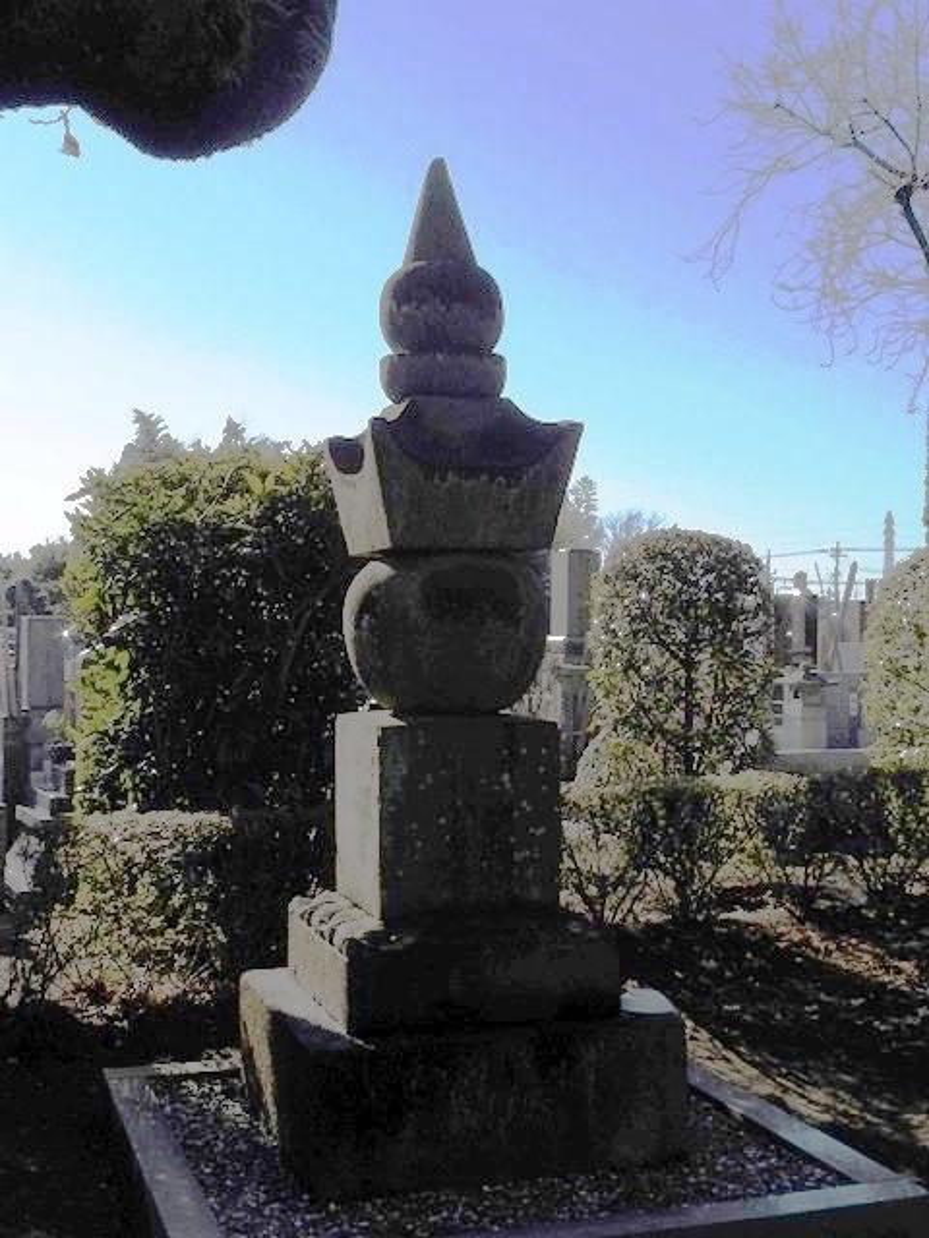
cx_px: 464
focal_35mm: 41
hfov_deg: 35.1
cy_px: 619
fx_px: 1467
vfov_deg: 45.8
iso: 100
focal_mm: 7.4
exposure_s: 1/800
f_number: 5
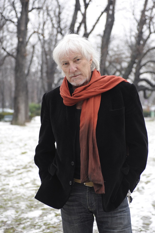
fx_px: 401
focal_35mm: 62
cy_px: 116
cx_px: 78
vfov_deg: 32.4
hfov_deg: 21.9
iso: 400
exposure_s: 1/80
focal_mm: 62
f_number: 4.5
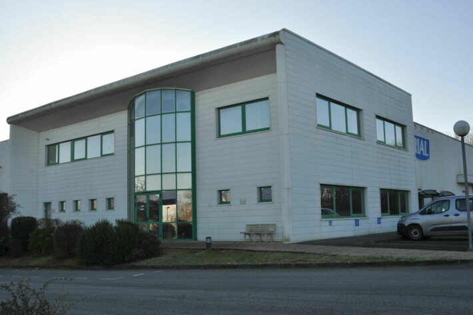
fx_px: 473
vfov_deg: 36.8
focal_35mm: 36
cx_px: 236
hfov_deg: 53.2
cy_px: 158
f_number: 11
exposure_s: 1/200
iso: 200
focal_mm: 24
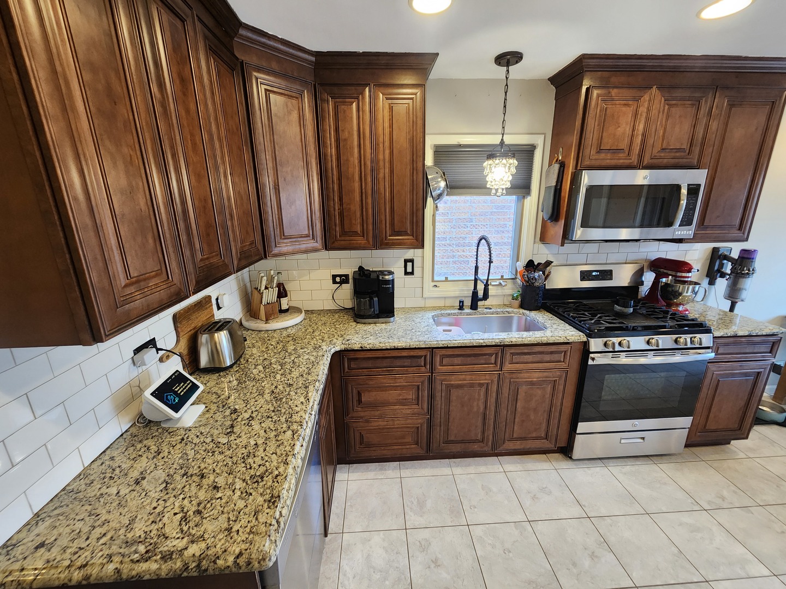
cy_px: 294
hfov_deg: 106.2
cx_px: 393
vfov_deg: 89.9
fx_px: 295
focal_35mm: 13
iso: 320
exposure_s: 1/40
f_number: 2.2
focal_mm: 2.2
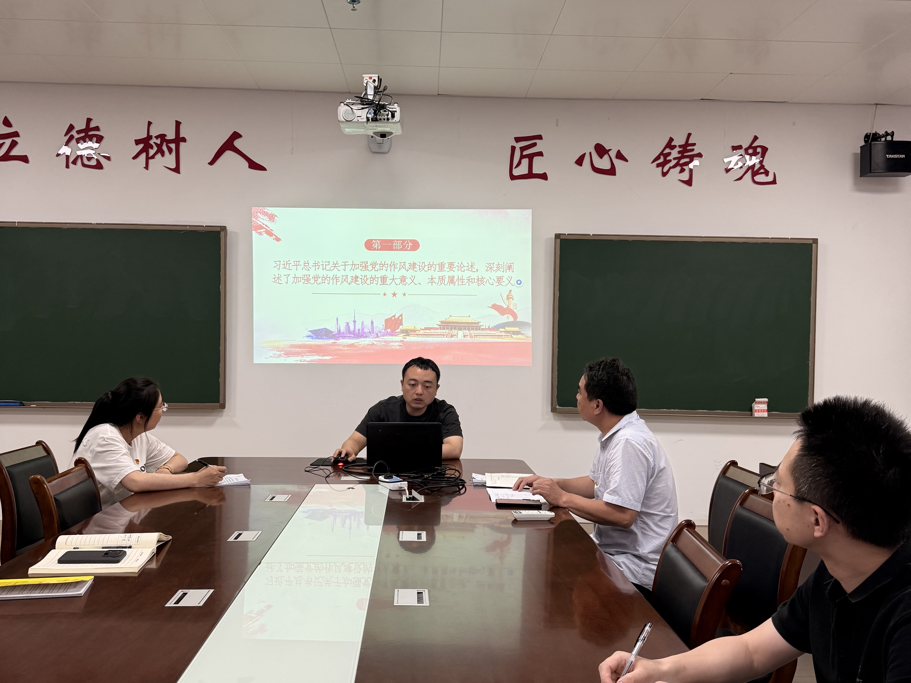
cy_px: 342
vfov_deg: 56.8
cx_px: 456
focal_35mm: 24
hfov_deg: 71.6
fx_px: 632
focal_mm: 6.76
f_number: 1.78
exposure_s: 1/120
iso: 200
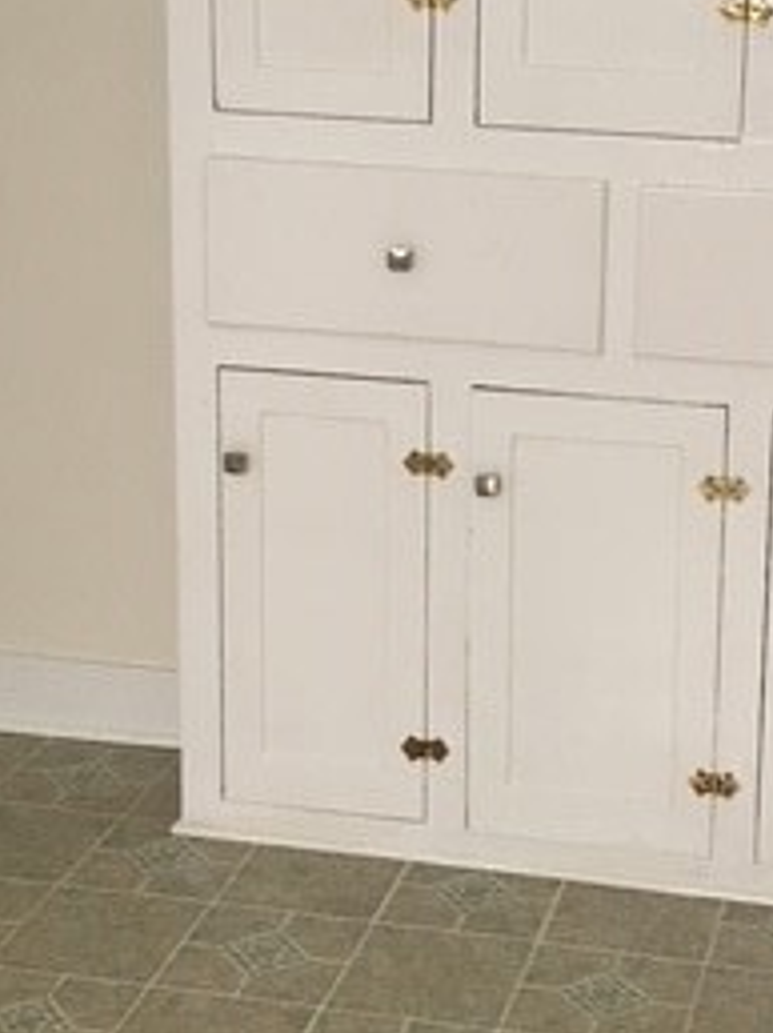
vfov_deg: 26.9
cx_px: 561
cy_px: 368
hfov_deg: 20.3
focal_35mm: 72
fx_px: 2147
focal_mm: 4.15
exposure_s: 1/30
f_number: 2.2
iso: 100
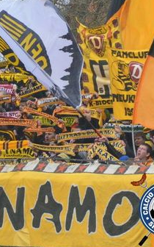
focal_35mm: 311
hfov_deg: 4.2
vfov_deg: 6.8
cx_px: 7
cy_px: 112
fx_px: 2088
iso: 5000
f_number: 10
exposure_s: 1/2500
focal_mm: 120
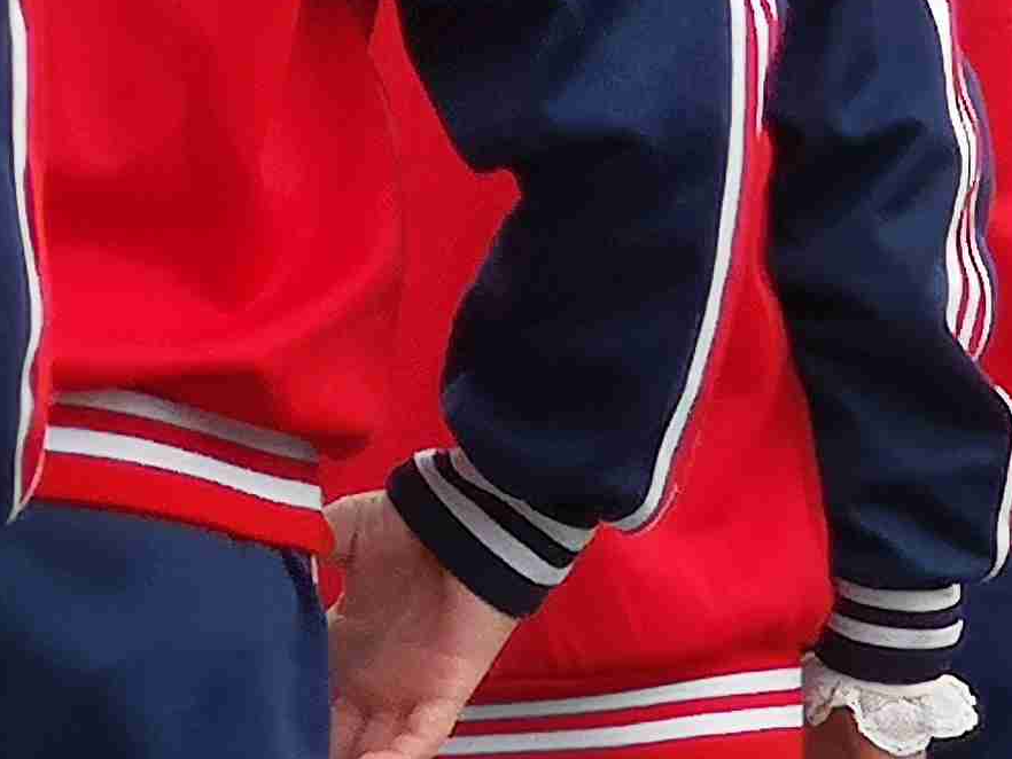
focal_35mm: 521
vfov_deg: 2.9
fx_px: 15236
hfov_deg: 3.8
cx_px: 1595
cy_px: 201
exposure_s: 1/434
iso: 50
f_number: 2.4
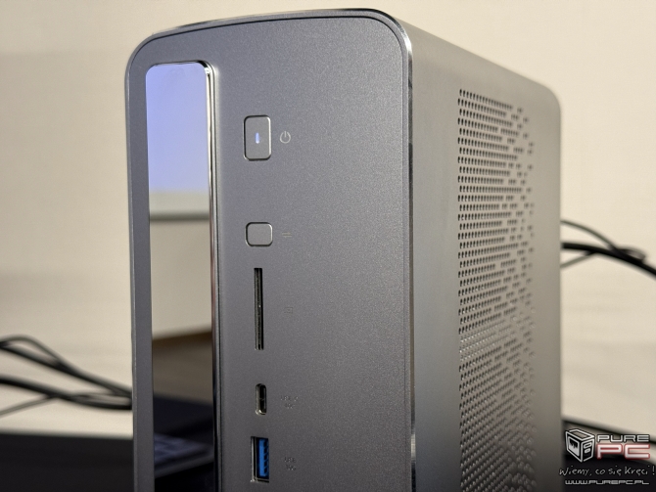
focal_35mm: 48
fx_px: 910
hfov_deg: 39.6
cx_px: 328
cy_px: 246
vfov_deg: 30.3
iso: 125
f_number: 1.78
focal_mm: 6.76
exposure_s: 1/55
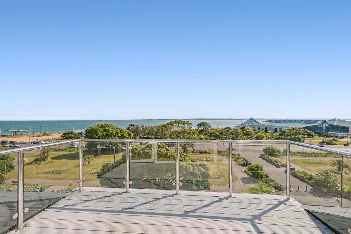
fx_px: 137
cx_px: 176
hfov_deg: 104.2
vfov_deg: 81.2
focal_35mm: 14
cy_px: 117
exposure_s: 1/500
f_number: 16
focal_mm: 14
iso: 400
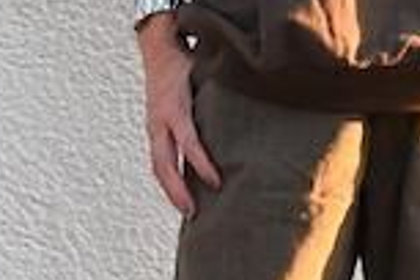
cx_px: 206
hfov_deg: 8.9
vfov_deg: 5.9
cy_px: -128
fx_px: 2691
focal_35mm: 231
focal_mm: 47
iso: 3200
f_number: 8
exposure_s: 1/400
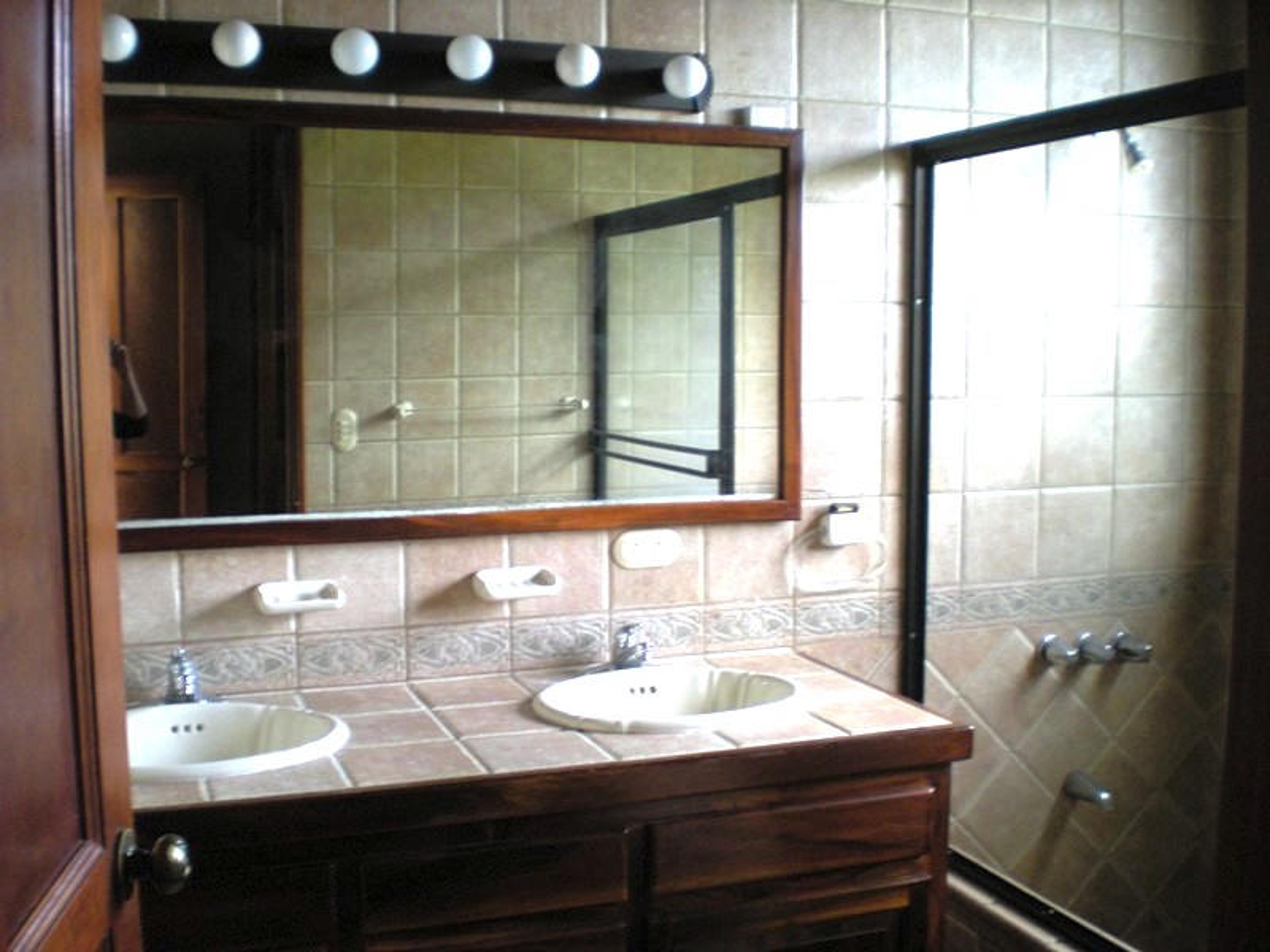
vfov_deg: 37.7
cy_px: 476
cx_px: 635
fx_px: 1394
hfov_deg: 49.0
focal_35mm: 38
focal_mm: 6.3
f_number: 3.1
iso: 200
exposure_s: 1/45.5
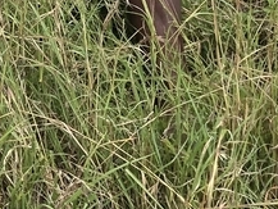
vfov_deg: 7.9
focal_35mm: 165
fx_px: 1326
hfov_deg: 11.0
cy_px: -387
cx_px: -250
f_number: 1.8
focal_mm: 4
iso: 20
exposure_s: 1/787
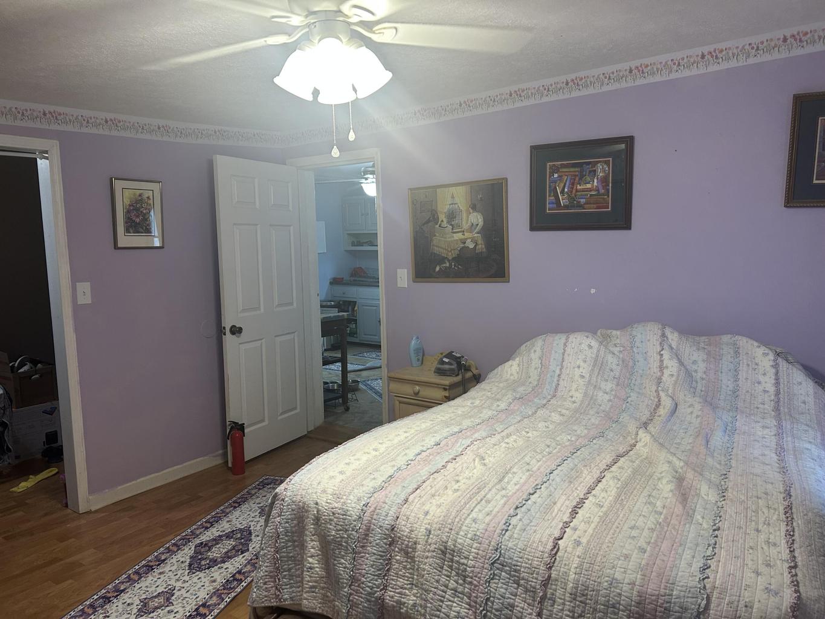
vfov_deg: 53.1
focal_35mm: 26
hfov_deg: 67.3
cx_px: 412
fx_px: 620
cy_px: 310
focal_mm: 5.7
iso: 125
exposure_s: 1/60
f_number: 1.5
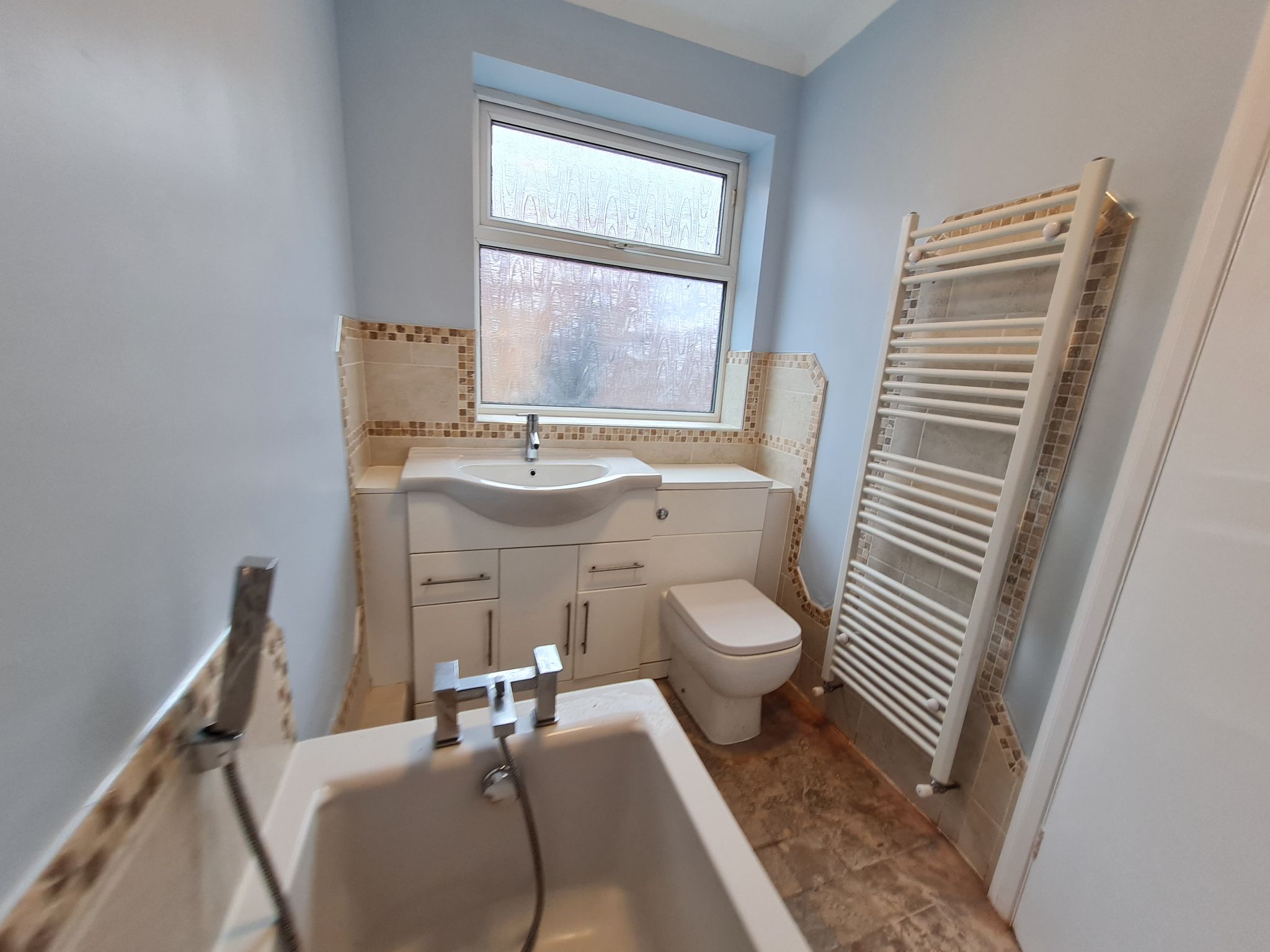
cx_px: 635
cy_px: 476
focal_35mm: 13
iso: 50
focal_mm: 1.74
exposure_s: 1/50
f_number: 2.2
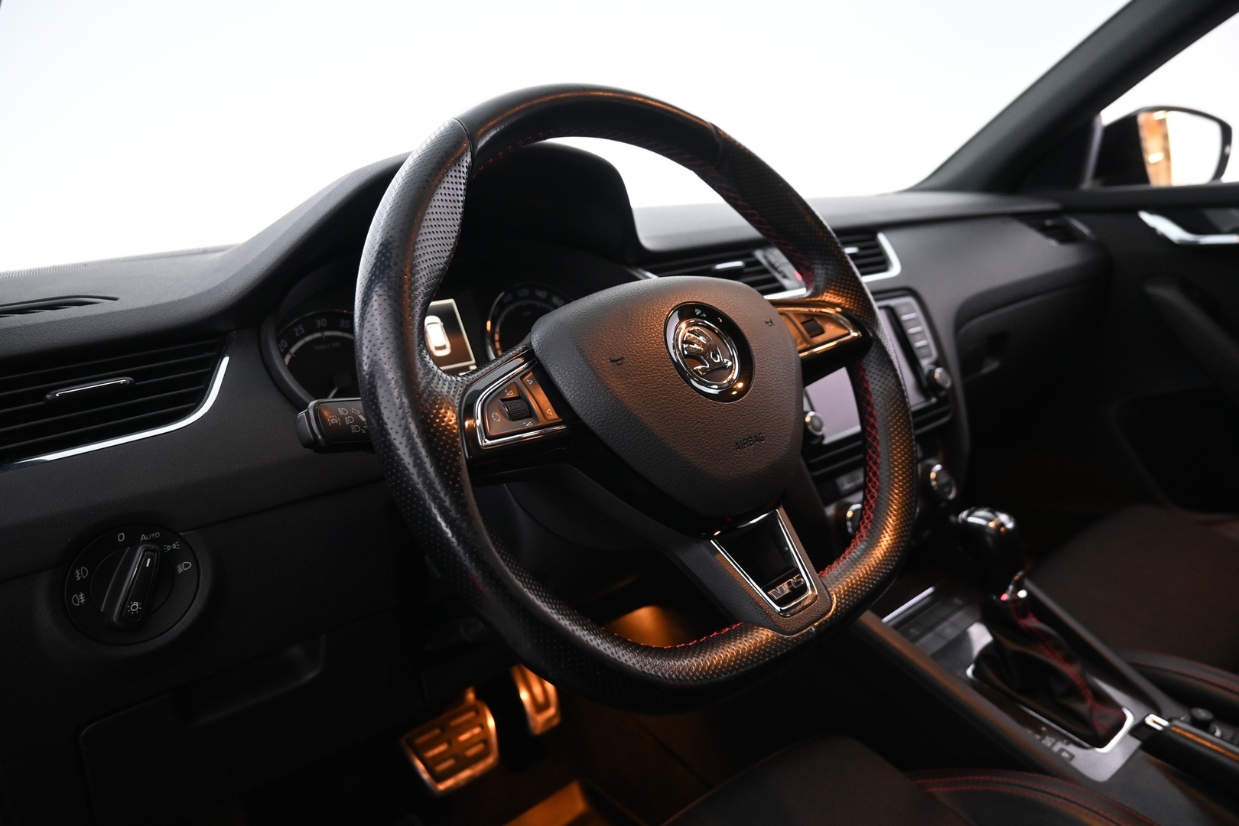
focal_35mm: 24
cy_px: 413
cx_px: 620
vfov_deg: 53.1
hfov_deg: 73.7
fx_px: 826
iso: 1600
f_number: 3.5
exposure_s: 1/25
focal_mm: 16
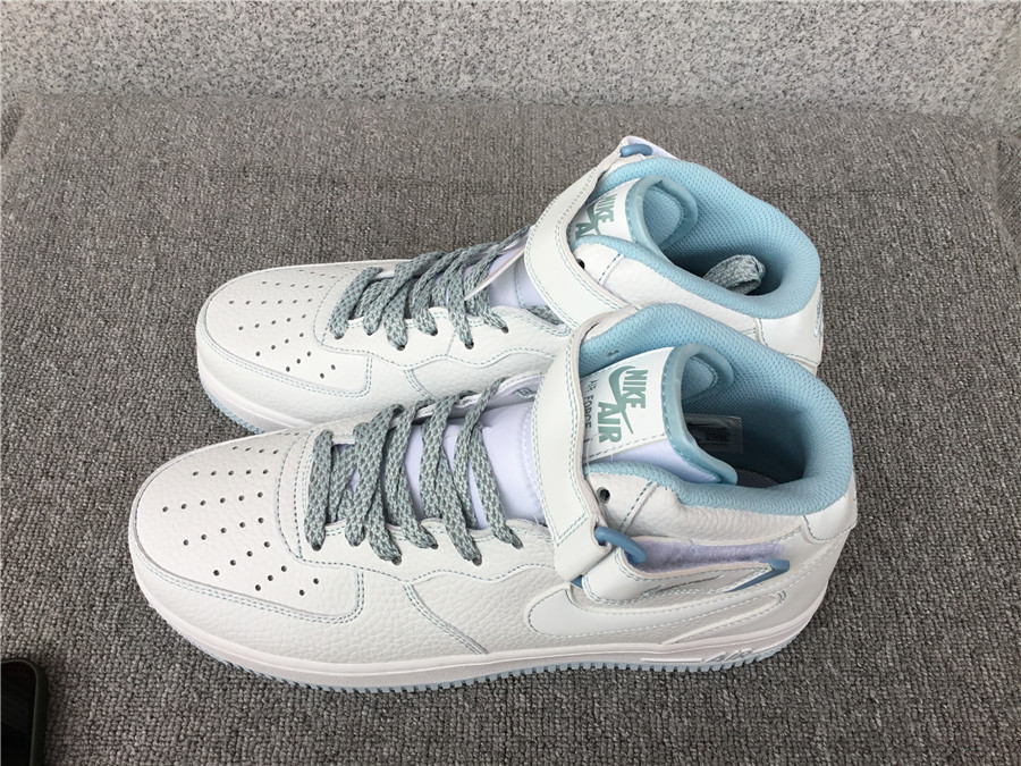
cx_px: 510
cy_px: 383
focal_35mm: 31
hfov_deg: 58.4
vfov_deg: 45.4
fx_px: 914
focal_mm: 3.3
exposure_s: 1/115
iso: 25
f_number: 2.4
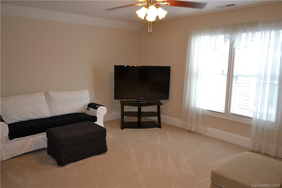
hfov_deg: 67.4
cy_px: 94
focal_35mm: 27
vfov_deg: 47.9
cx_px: 141
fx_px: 211
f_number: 3.5
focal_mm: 18
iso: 400
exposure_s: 1/60
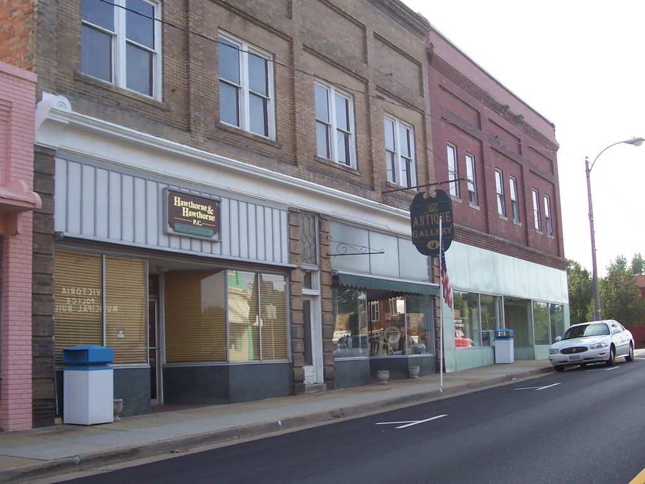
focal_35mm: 42
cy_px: 242
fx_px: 783
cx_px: 322
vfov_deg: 34.4
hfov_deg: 44.8
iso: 80
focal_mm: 7
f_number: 3
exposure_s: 1/250
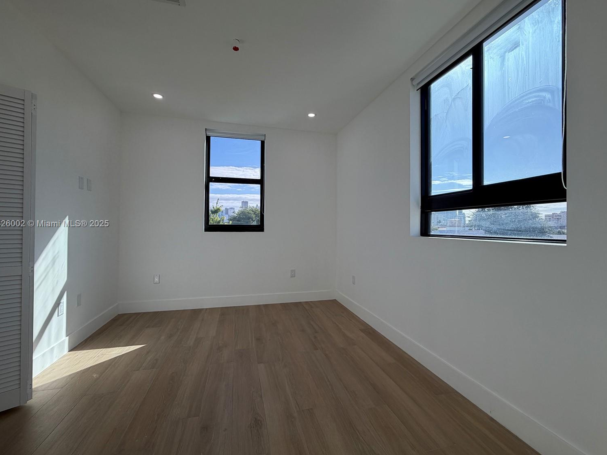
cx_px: 304
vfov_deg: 81.7
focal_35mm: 15
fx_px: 263
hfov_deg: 98.2
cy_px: 224
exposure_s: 1/502
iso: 64
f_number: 2.2
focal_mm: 2.22
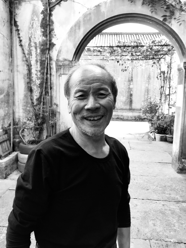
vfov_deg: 63.4
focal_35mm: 28
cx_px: 93
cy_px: 124
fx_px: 201
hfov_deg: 49.7
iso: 20
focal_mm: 3.99
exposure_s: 1/105
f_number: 1.8
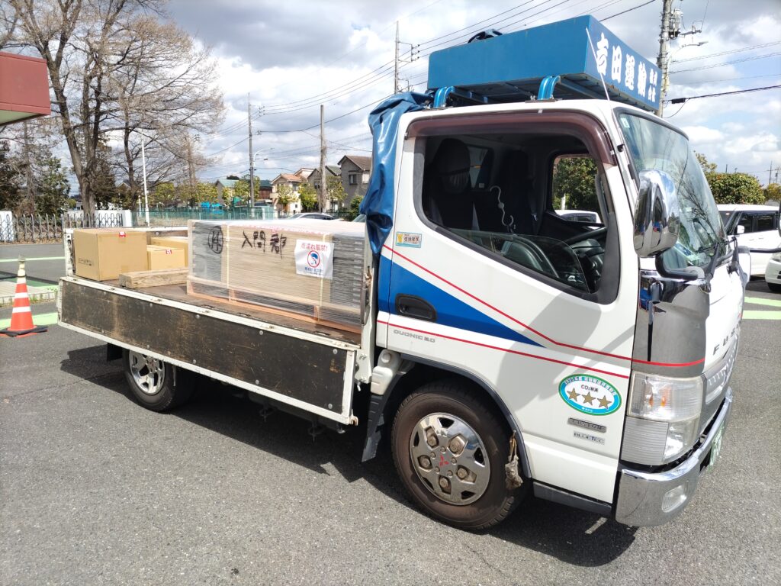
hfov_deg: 67.3
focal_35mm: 26
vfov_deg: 53.1
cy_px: 293
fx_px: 587
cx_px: 390
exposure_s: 1/1042
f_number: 1.79
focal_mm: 4.8
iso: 50
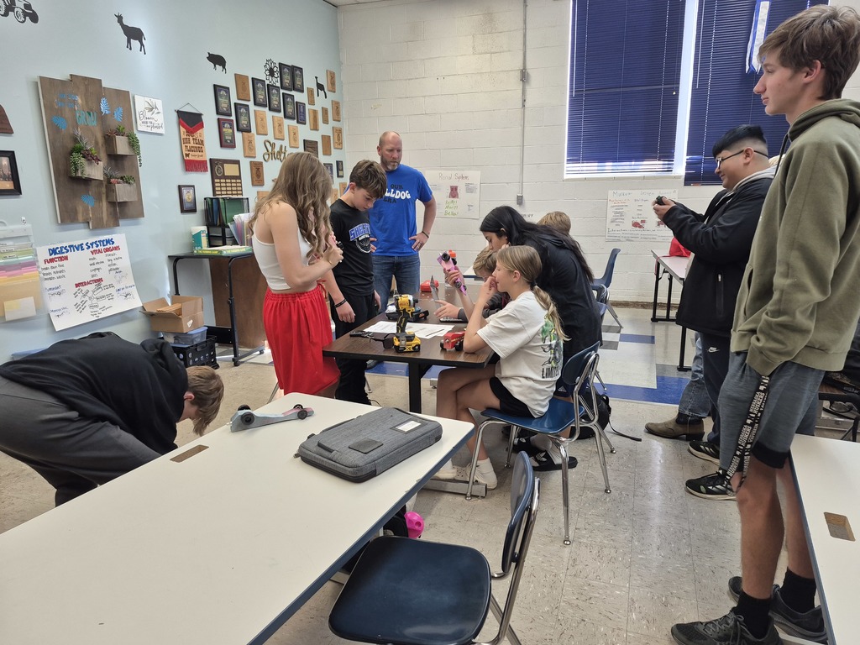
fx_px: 571
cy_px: 322
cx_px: 430
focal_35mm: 23
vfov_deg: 58.9
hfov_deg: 73.9
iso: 200
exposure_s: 1/120
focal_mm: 5.4
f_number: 1.8
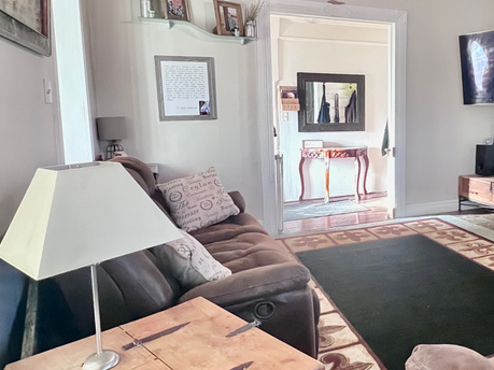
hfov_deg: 57.8
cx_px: 383
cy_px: 171
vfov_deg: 48.2
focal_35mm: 29
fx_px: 414
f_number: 1.8
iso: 2000
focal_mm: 1.57
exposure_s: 1/29
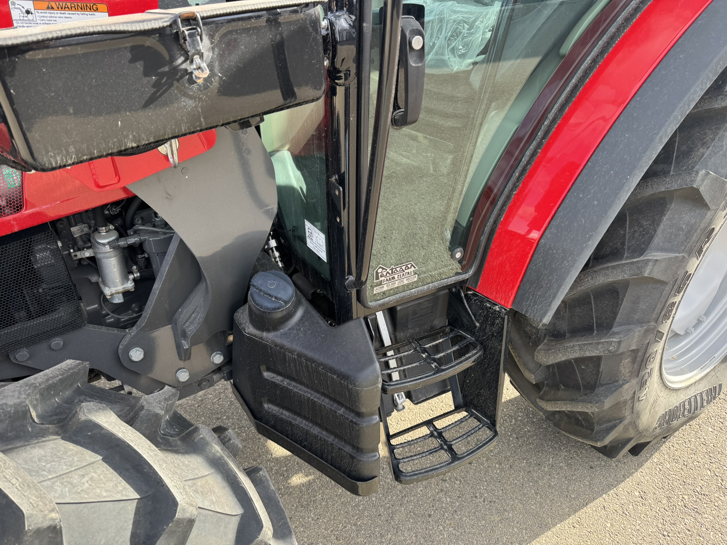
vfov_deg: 56.8
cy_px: 272
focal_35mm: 24
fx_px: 504
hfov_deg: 71.6
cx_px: 364
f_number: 1.78
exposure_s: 1/278
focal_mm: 6.76
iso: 80
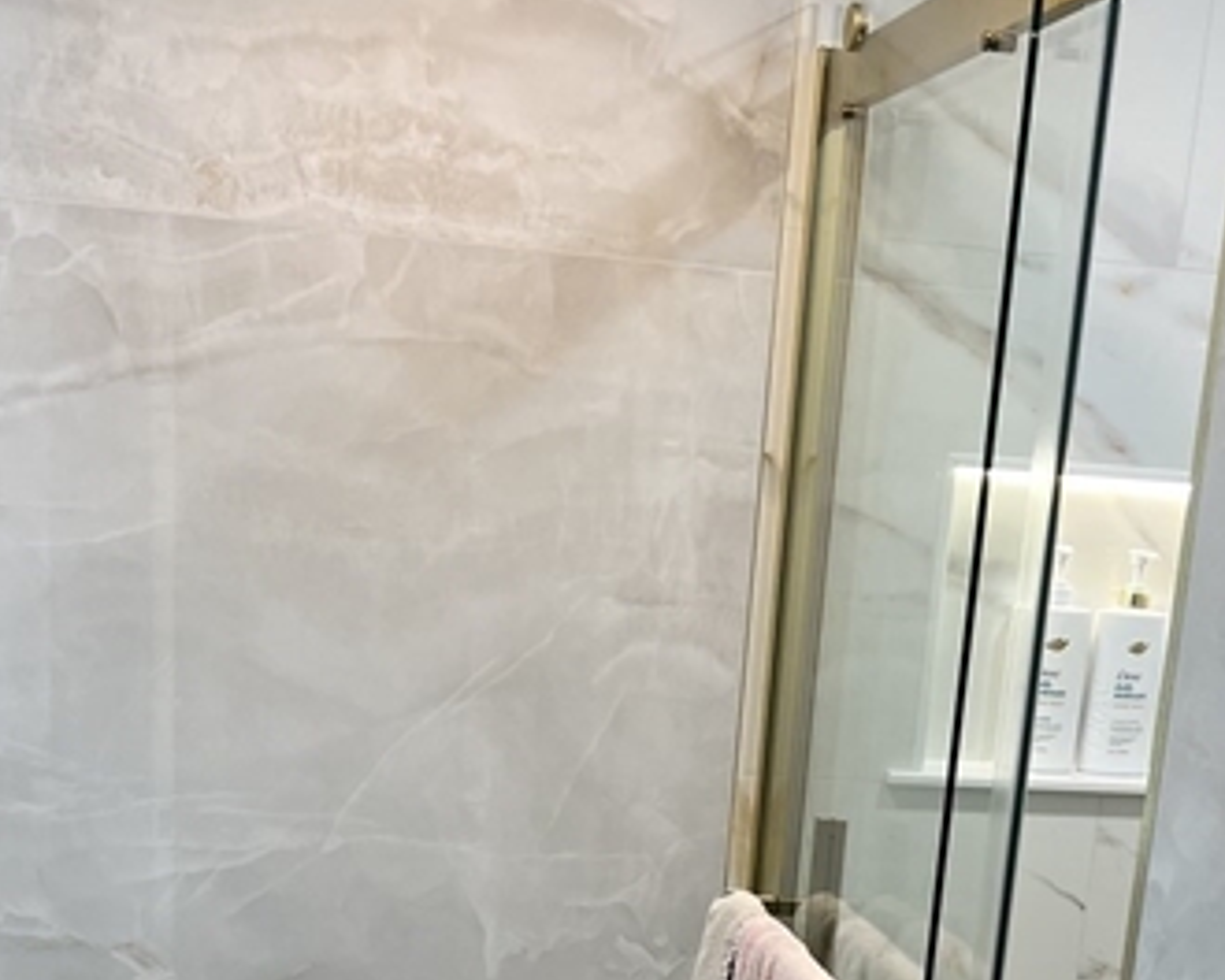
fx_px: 2139
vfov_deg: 24.3
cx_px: 705
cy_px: 1047
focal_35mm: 59
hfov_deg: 31.9
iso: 80
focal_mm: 5.7
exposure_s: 1/120
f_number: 1.5
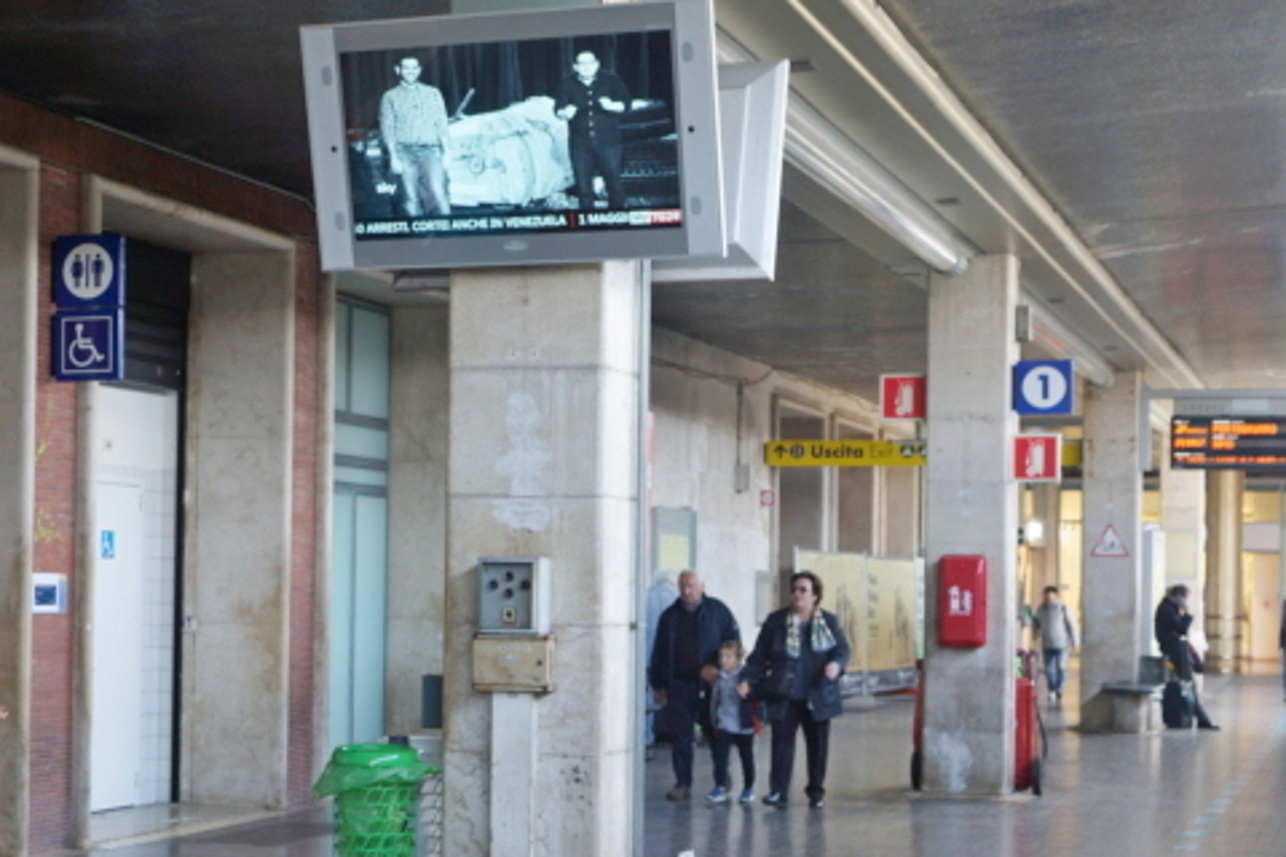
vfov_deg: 19.4
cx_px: 273
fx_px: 2500
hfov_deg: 28.3
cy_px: 524
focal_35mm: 70
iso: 200
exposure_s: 1/60
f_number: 4
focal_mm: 28
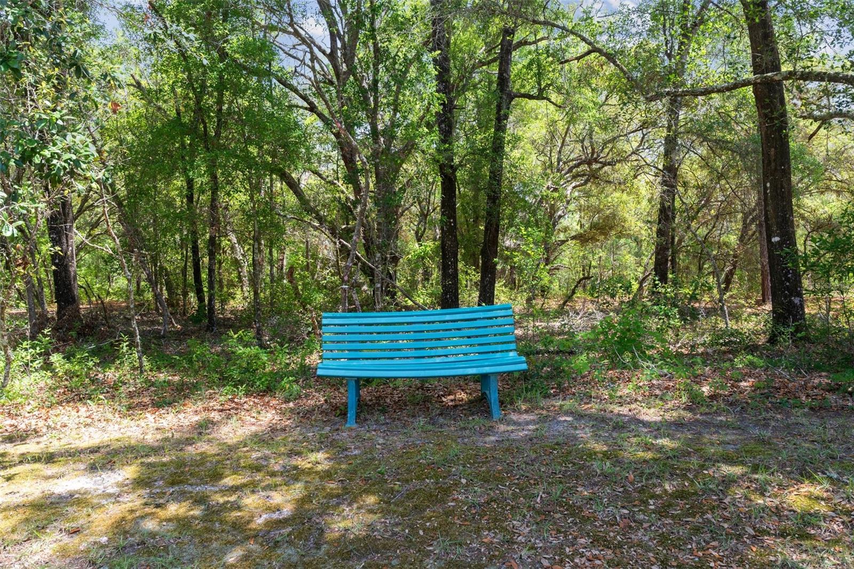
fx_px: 711
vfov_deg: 43.6
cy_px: 284
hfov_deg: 61.9
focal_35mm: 30
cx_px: 427
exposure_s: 1/20
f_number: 8
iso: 320
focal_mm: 20
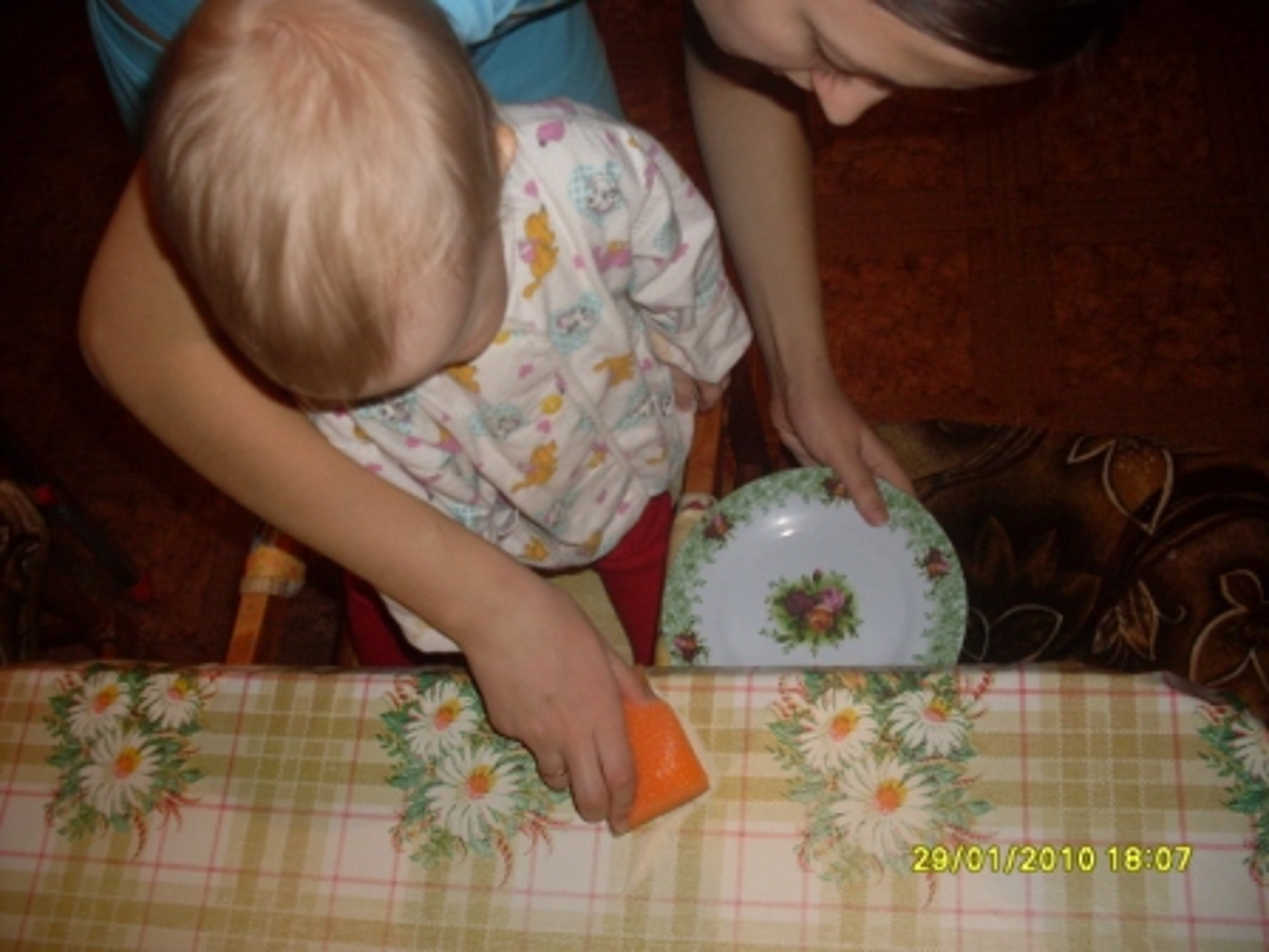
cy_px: 476
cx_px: 634
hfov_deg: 49.0
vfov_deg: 37.7
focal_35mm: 38
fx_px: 1393
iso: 100
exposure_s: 1/45
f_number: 2.8
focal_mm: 6.3
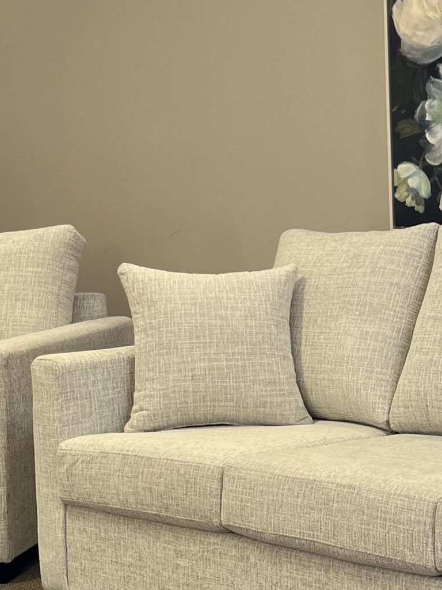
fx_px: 1107
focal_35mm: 65
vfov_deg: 29.8
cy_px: 320
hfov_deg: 21.7
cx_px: 458
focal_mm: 5.1
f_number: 1.6
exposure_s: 1/121
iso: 125
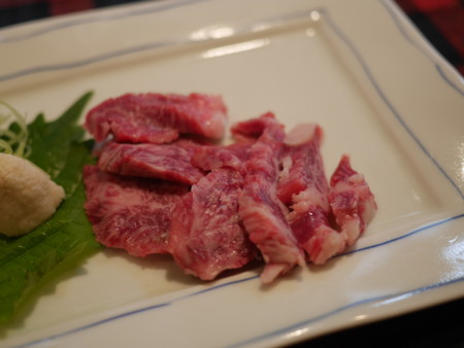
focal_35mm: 40
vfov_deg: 36.0
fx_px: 536
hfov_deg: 46.8
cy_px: 174
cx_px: 232
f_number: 1.7
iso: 200
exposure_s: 1/100
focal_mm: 20
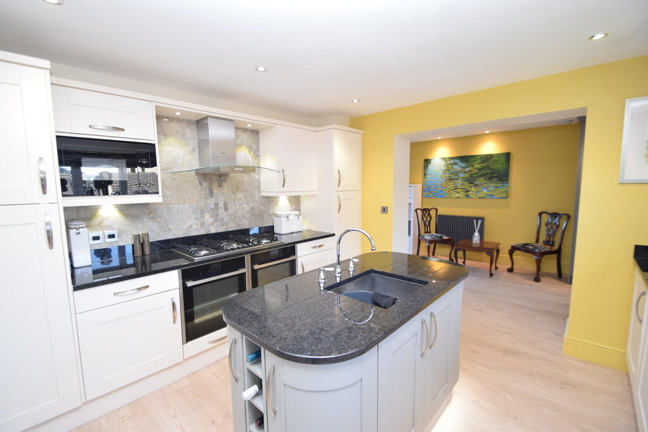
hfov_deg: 100.4
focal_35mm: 15
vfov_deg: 77.3
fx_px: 270
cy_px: 216
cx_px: 324
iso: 800
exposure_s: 1/80
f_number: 4.5
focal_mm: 10
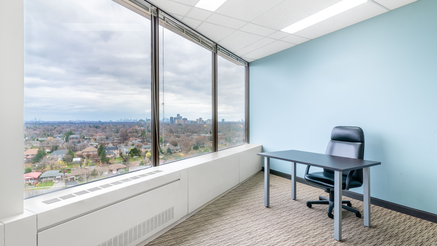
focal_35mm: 19
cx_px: 218
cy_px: 117
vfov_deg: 58.3
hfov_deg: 89.6
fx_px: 220
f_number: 16
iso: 200
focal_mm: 18
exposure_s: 1/20
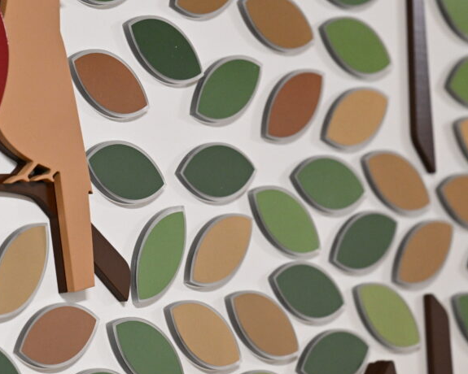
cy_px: 102
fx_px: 4169
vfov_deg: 5.1
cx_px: 148
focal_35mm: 301
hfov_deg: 6.4
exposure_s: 1/160
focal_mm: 180
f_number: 4
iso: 2500
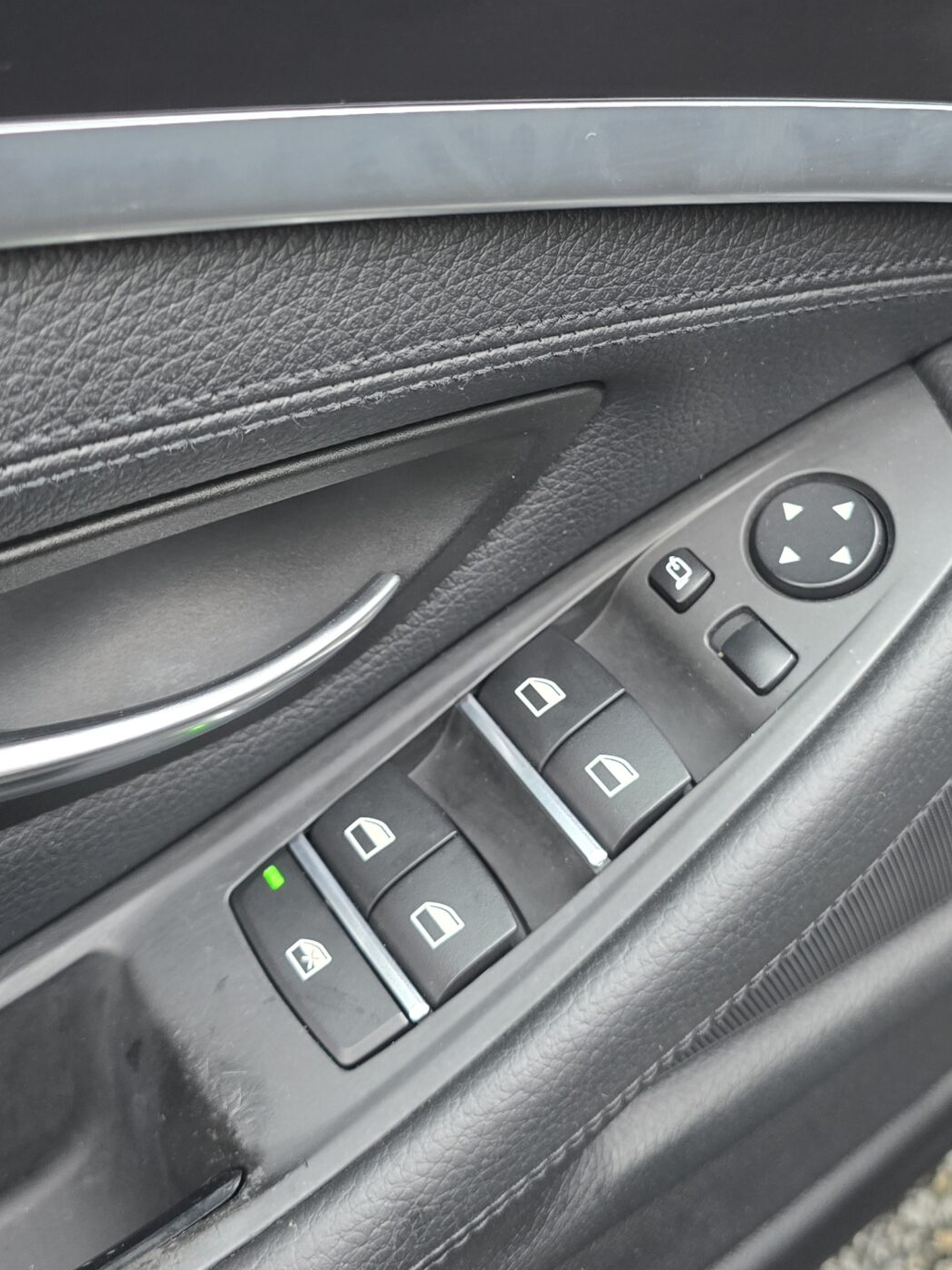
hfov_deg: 34.3
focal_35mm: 42
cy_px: 524
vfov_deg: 44.6
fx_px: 1541
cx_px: 544
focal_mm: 6.3
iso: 640
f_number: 1.7
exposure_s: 1/100
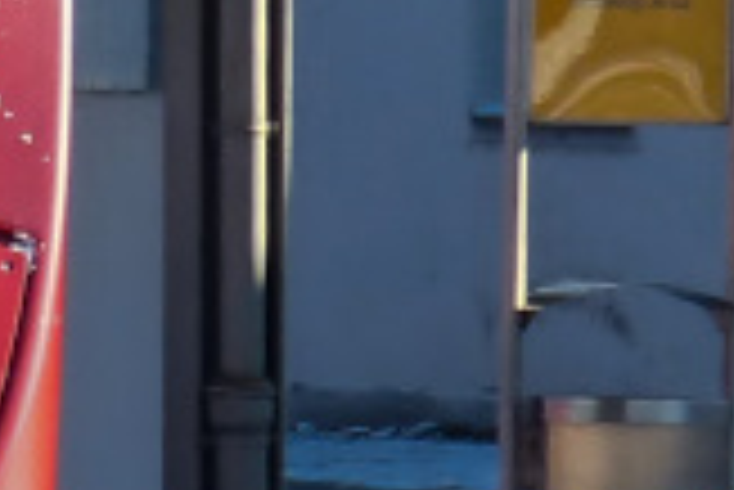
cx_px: -1869
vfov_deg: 1.5
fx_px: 19039
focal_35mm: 933
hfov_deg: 2.2
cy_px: 97
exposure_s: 1/400
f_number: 4
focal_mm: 21.9
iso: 100
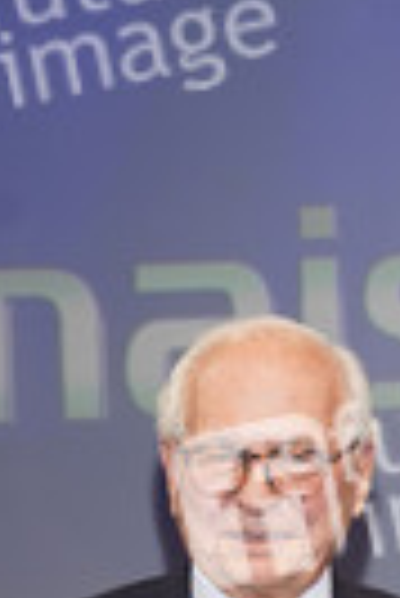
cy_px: 706
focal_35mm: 132
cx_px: 535
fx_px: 2194
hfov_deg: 10.2
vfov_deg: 15.0
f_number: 6.3
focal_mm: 44
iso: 2000
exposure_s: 1/160
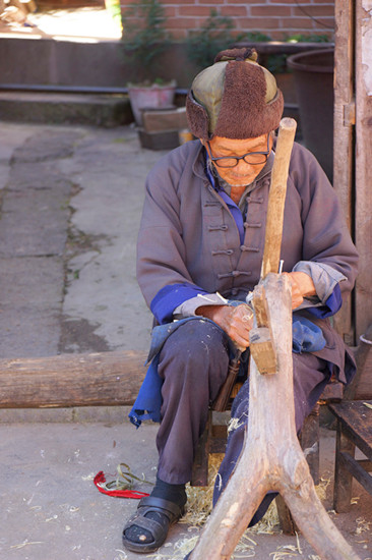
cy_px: 280
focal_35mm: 105
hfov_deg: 13.0
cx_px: 186
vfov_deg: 19.5
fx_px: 1629
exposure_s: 1/125
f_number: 4
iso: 200
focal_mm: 70
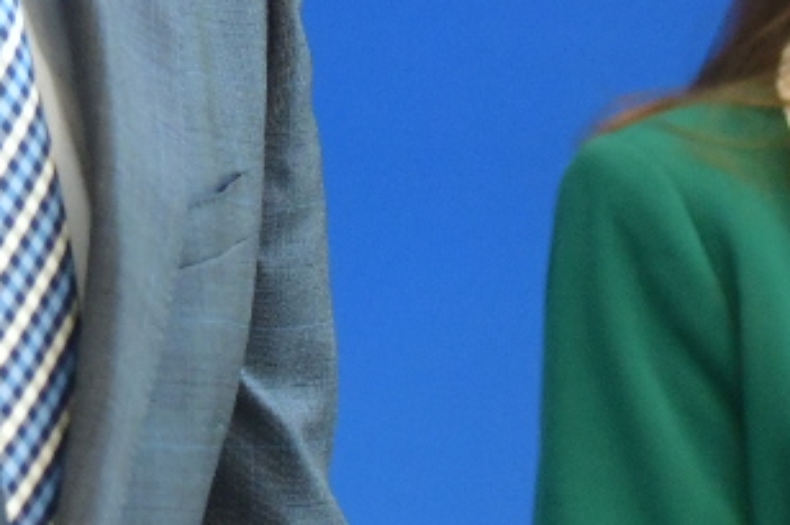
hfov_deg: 4.4
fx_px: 10374
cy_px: -172
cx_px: 10
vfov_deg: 2.9
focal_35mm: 473
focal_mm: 90
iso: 1100
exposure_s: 1/400
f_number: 2.8
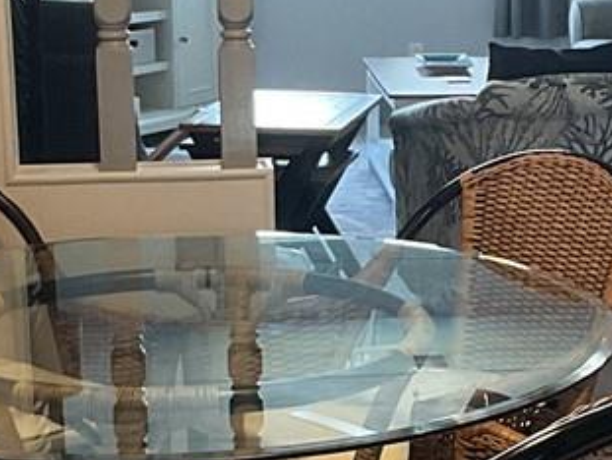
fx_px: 2637
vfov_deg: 10.0
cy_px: 307
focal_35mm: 149
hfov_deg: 13.1
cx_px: 571
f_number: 1.8
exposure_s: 1/60
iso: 80
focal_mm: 3
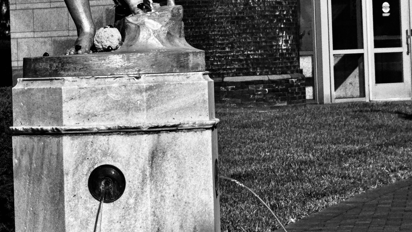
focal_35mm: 278
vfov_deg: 4.4
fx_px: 3037
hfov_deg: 7.8
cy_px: -40
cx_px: 100
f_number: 2.8
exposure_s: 1/2439
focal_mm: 15.66
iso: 50
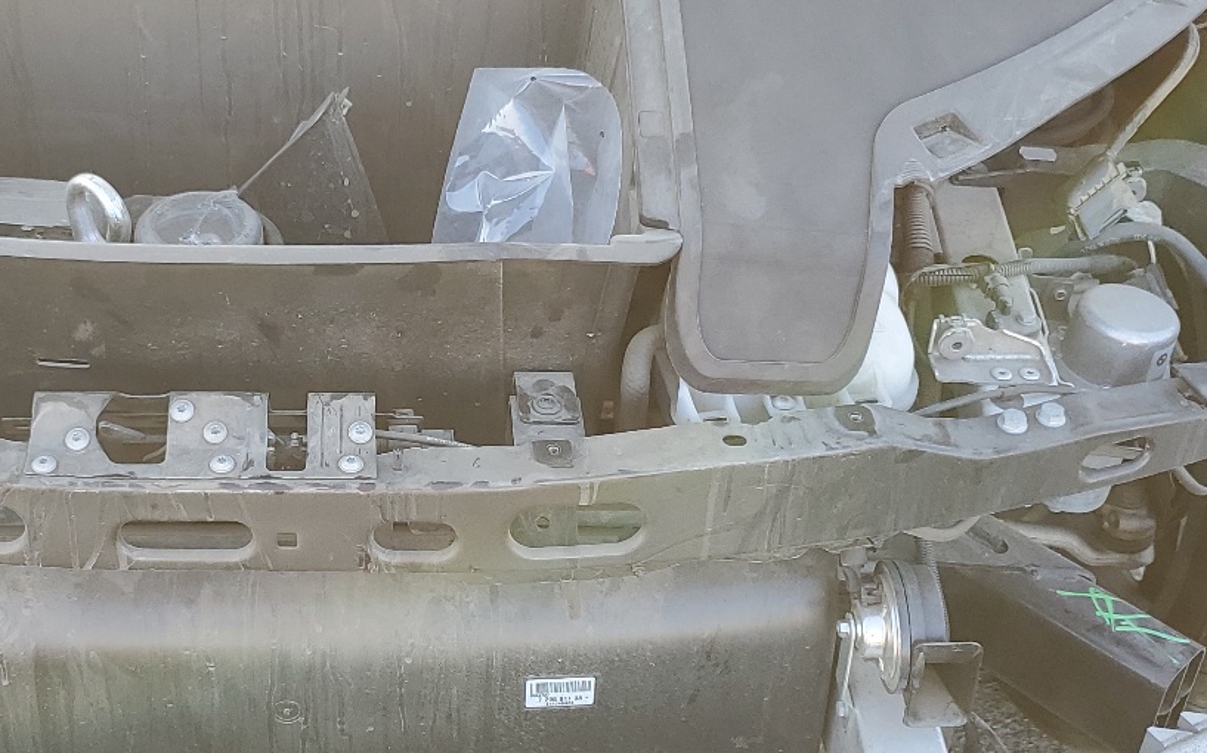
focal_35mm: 54
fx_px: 1776
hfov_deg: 36.8
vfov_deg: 23.9
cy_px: 328
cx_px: 322
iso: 50
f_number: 1.5
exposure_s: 1/147
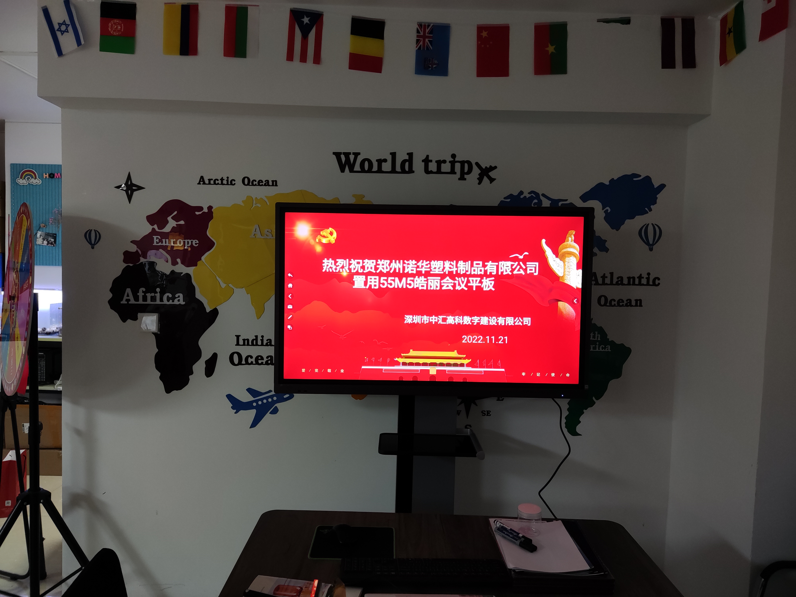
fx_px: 575
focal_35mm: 25
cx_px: 398
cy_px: 298
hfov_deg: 69.4
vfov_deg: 54.9
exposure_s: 1/50
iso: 198
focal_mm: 4.71
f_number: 1.79
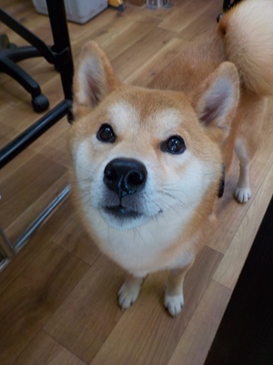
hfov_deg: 46.8
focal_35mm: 30
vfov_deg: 60.0
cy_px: 182
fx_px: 315
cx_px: 136
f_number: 3.3
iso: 180
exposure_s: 1/30
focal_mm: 4.1
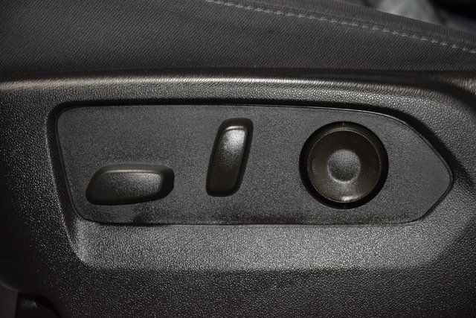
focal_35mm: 105
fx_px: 1389
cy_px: 159
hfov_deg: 19.5
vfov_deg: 13.0
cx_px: 238
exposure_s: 1/40
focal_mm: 70
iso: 1400
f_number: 4.5
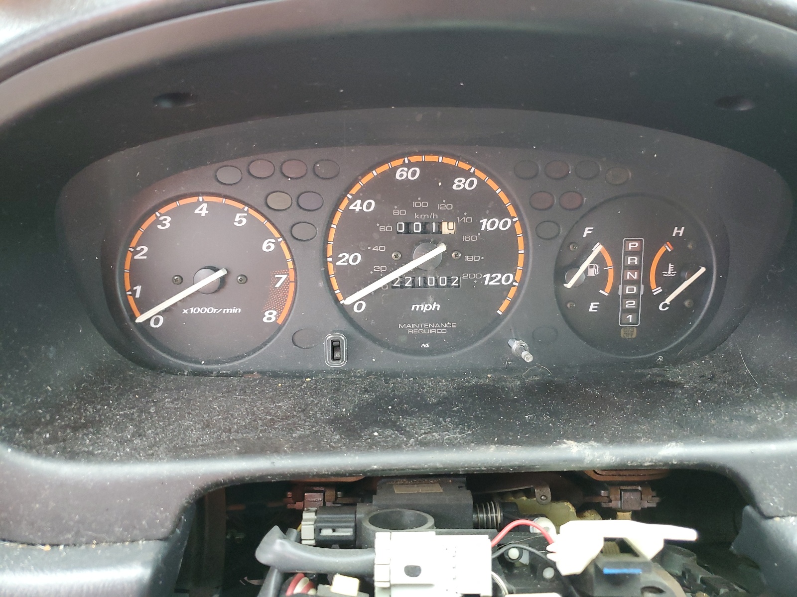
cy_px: 298
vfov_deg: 53.1
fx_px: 599
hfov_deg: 67.3
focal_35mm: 26
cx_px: 398
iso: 213
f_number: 1.5
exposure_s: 1/60.2
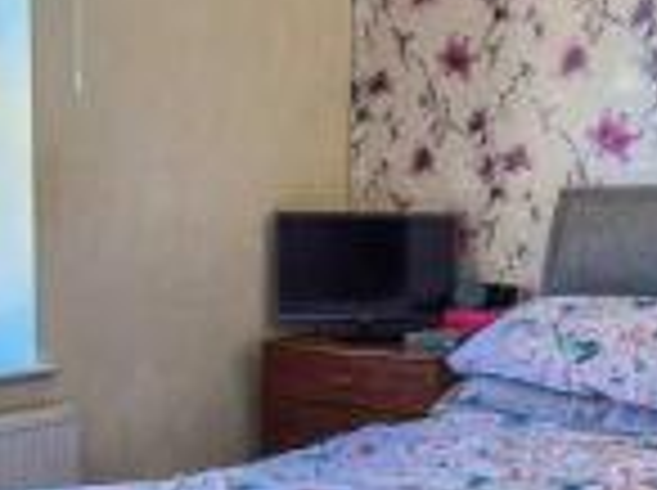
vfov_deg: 27.9
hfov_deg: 36.8
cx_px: 295
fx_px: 985
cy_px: 299
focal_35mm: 52
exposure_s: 1/100
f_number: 2.2
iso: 64
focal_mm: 2.2
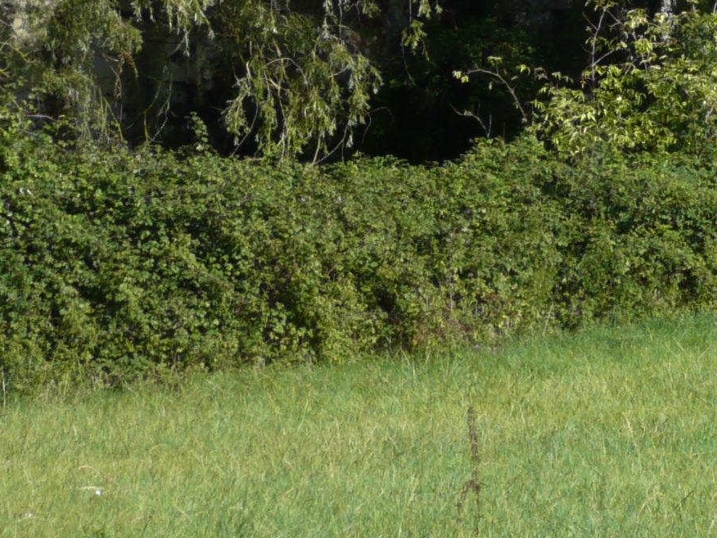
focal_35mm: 172
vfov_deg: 8.4
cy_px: -284
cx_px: 890
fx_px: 3563
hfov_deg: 11.2
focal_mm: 8.2
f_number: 4.2
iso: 100
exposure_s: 1/500
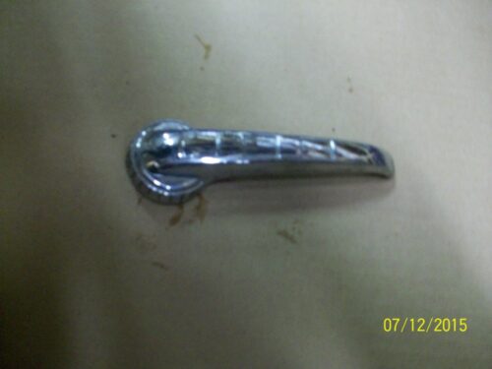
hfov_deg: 54.0
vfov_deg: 41.8
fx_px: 483
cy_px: 184
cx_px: 246
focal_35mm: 34
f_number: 2.8
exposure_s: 1/8
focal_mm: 5.7
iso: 320
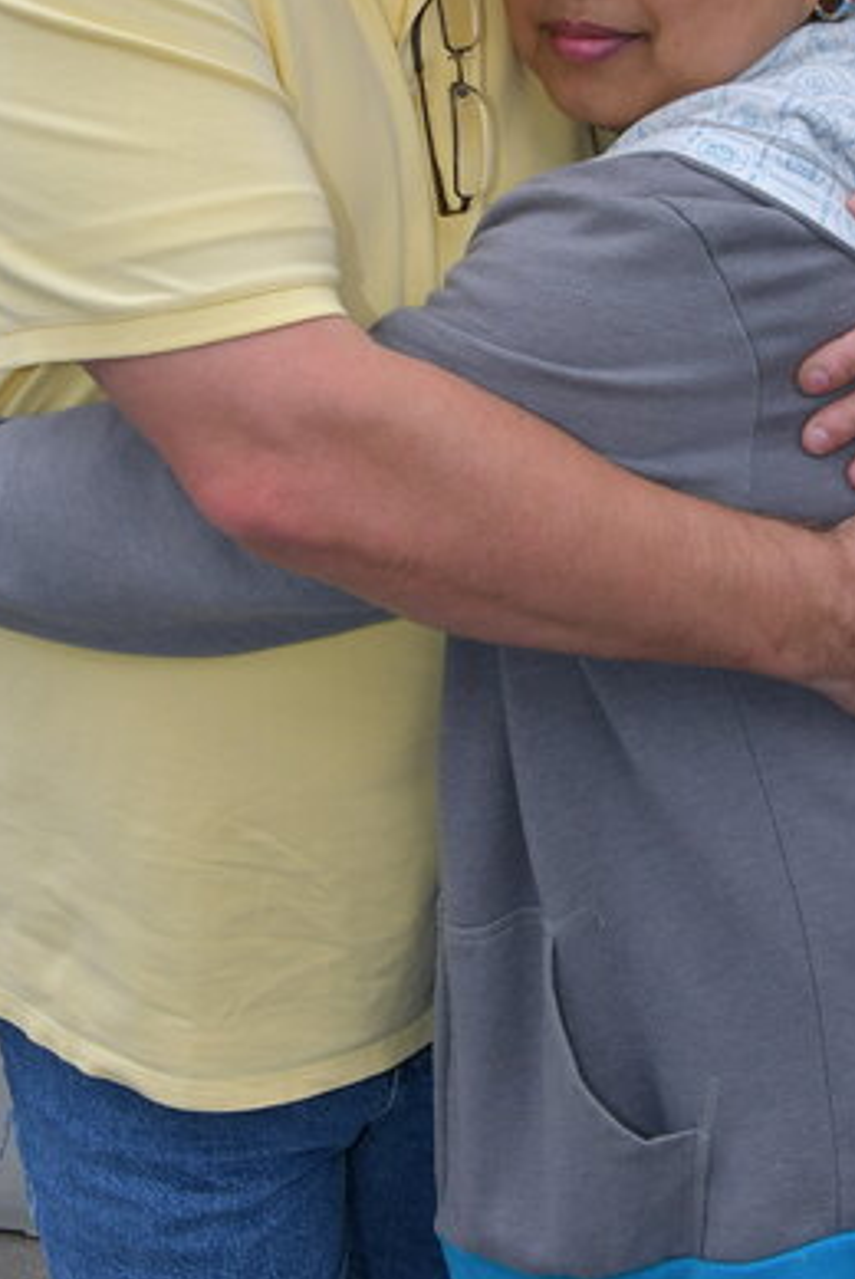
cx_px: 487
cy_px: 332
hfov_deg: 18.7
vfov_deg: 27.3
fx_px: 2596
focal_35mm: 73
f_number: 11
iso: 200
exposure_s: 1/250
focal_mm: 25
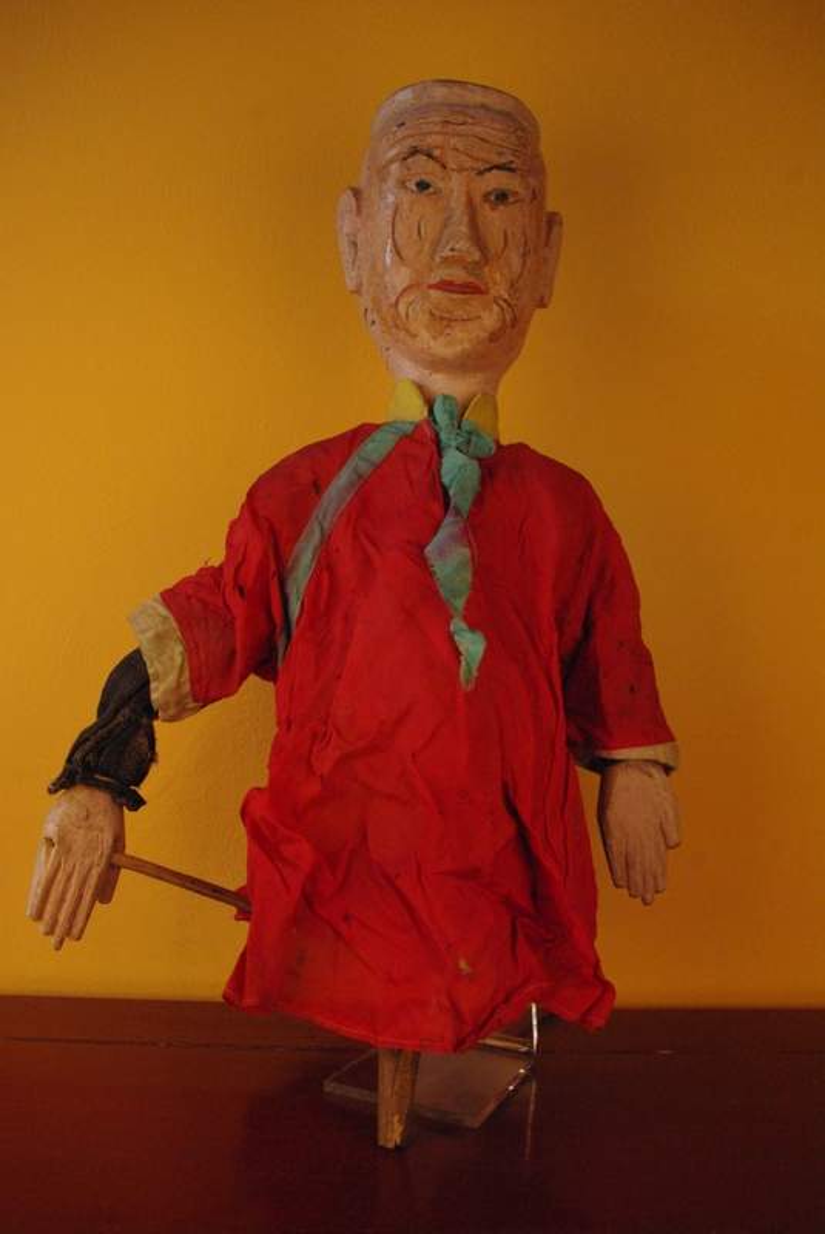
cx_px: 412
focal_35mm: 31
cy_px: 617
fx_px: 1063
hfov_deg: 42.4
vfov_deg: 60.2
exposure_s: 1/60
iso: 1600
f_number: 5.6
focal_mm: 21.25
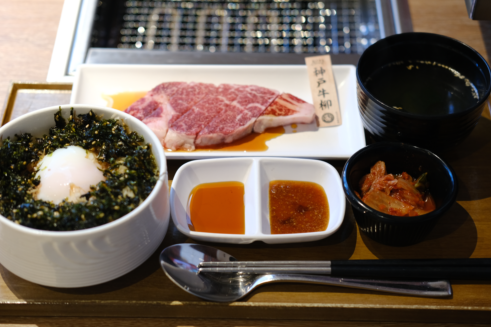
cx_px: 248
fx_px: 873
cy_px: 187
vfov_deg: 21.2
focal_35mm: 64
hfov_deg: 31.4
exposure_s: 1/58
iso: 640
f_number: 2.2
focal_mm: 35
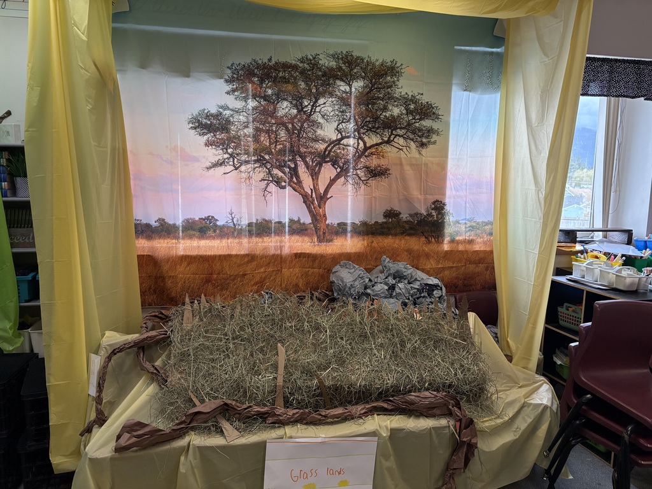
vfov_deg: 53.1
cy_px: 244
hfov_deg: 67.3
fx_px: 490
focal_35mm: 26
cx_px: 326
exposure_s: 1/120
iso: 200
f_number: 1.6
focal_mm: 5.96
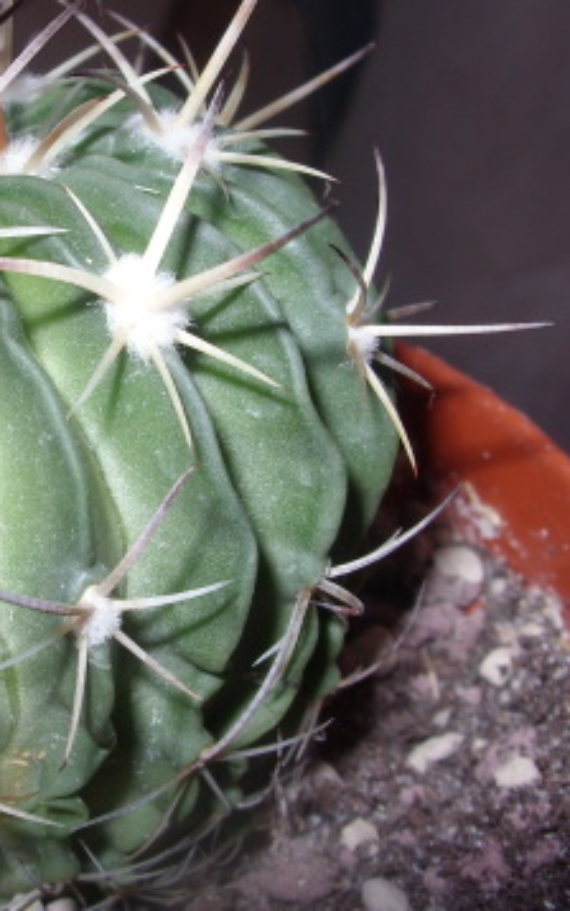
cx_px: -79
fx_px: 1788
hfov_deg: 17.4
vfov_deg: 28.5
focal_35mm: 72
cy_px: 389
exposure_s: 1/30
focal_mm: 6.3
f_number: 4.9
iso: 50
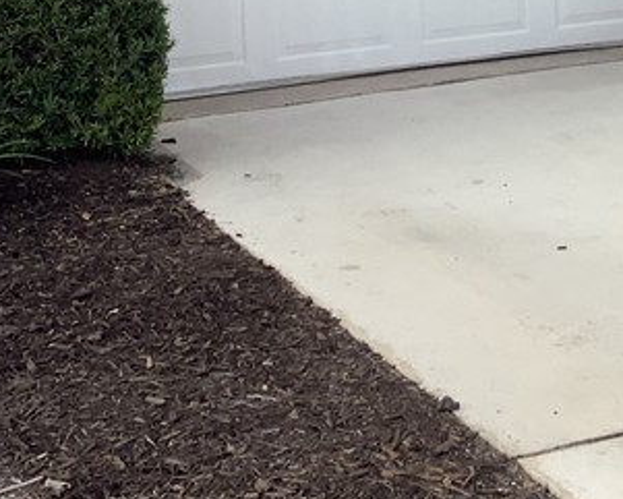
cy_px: -159
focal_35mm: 103
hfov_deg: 17.9
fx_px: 1900
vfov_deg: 14.3
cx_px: 695
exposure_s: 1/429
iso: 25
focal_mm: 3.3
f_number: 2.4
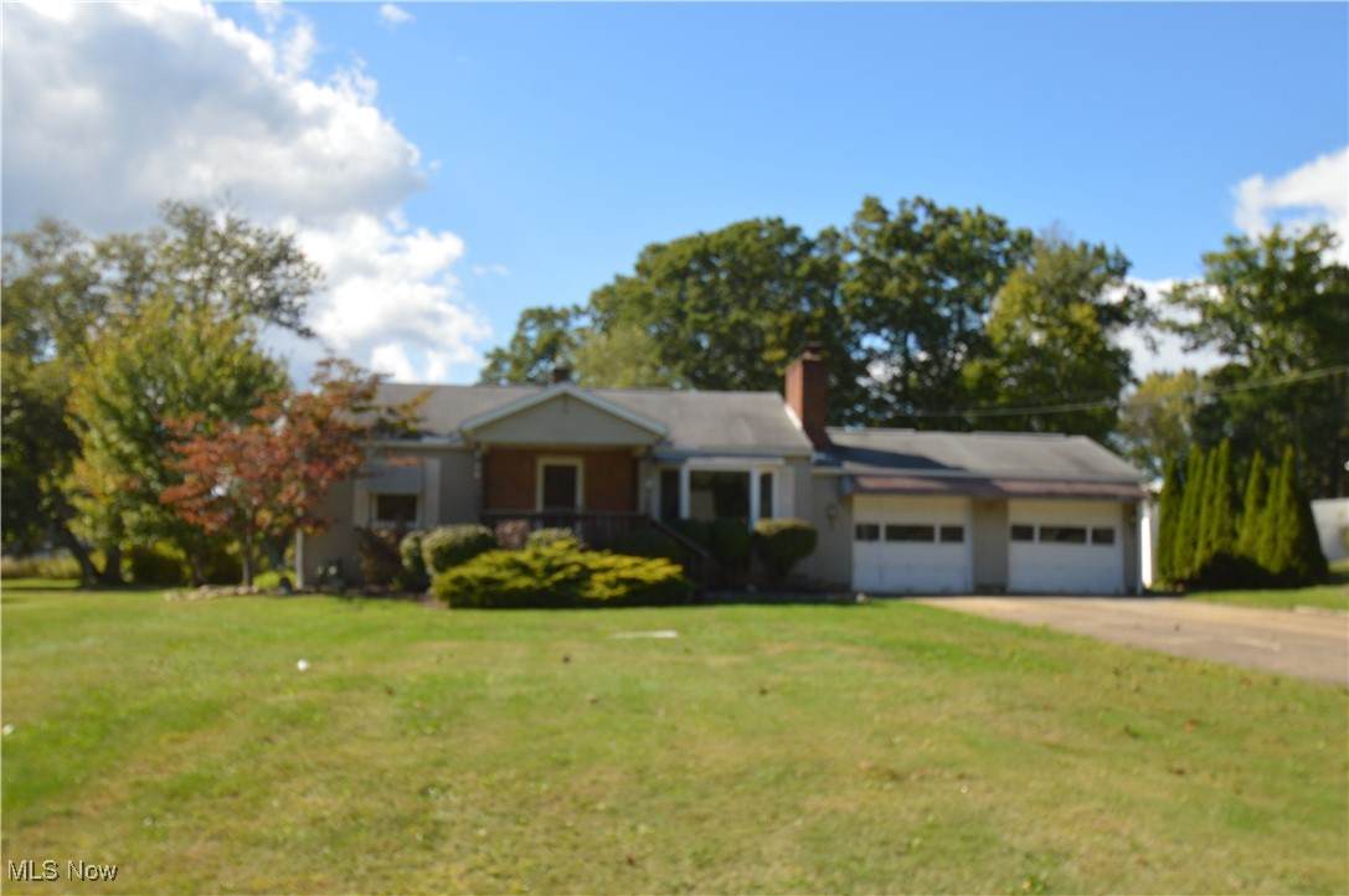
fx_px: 1235
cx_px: 674
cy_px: 448
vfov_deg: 39.9
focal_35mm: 33
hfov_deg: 57.3
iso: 100
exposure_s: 1/200
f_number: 7.1
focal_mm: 22
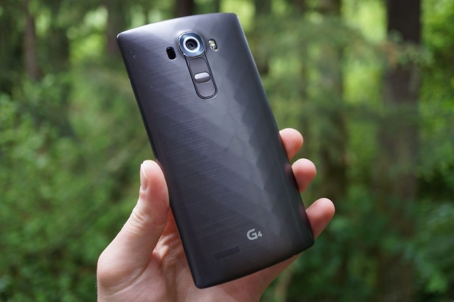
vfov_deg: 29.8
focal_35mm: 45
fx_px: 567
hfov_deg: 43.7
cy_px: 151
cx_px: 227
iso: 125
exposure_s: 1/60
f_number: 4
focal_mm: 30
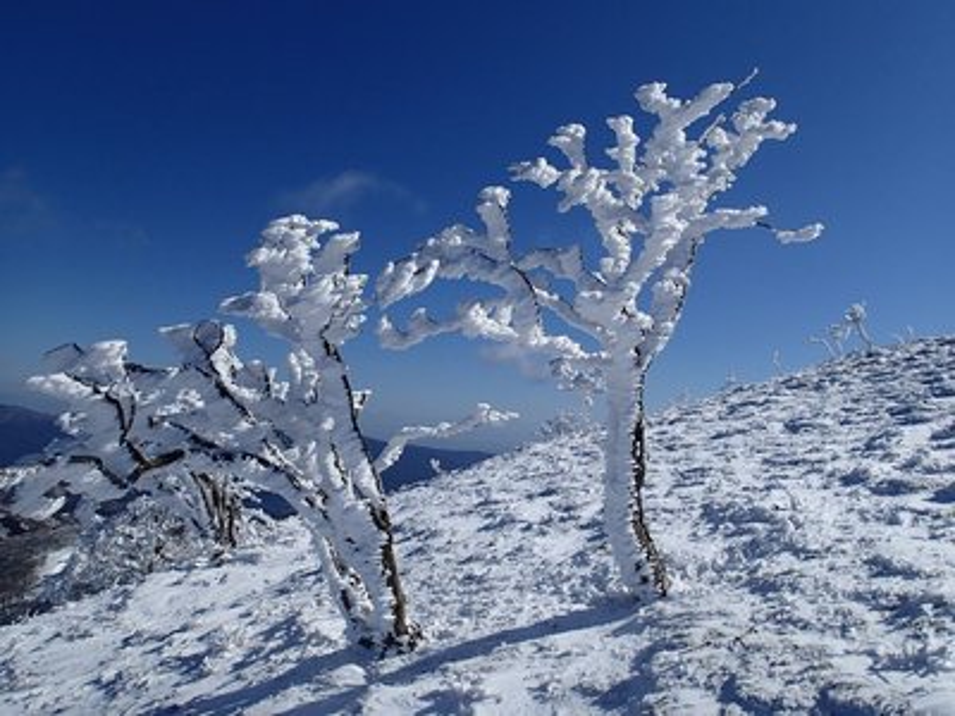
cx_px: 478
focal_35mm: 25
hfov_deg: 69.4
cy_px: 358
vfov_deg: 54.9
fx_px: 690
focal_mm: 4.5
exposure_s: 1/500
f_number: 8
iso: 100
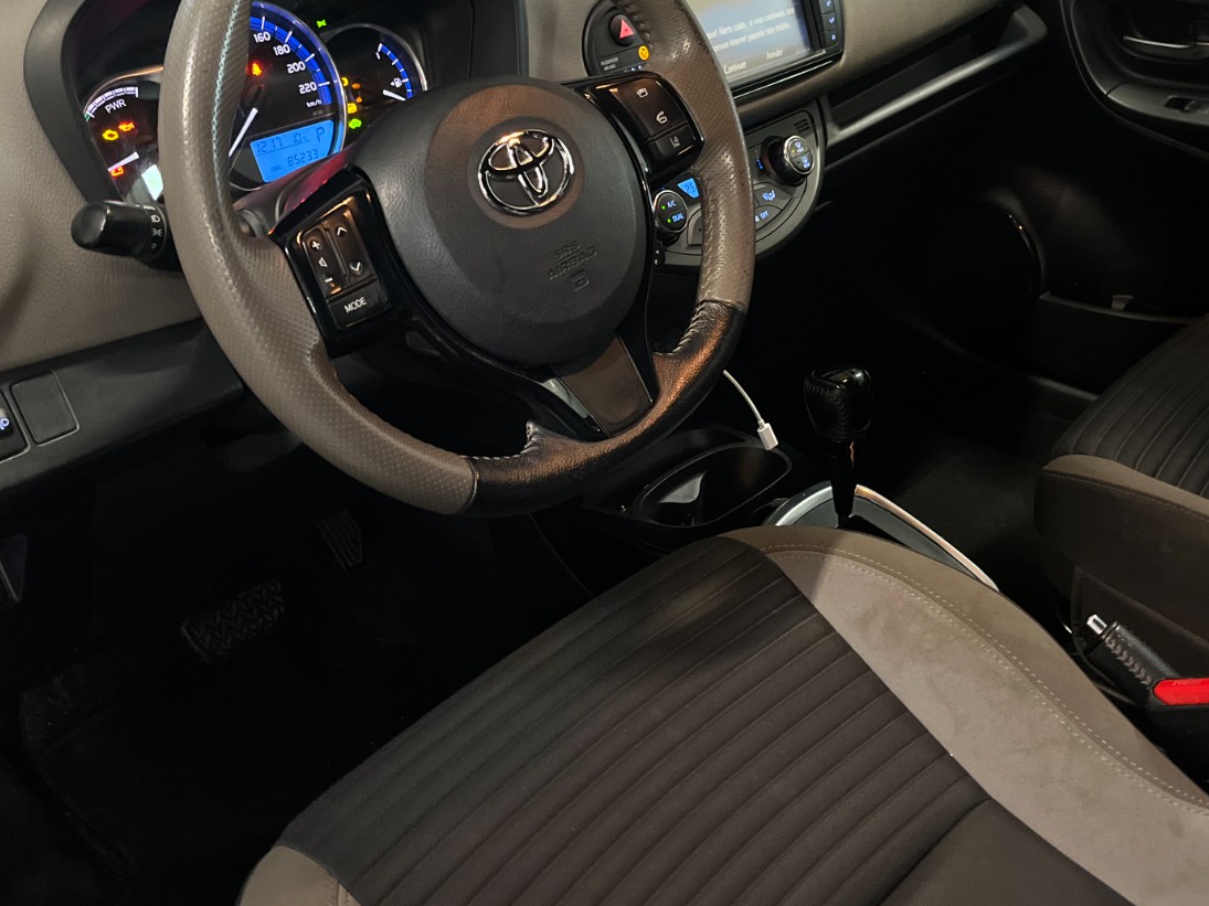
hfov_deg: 49.0
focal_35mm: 38
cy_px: 306
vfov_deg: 37.3
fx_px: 1327
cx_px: 617
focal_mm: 5.1
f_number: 1.6
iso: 800
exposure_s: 1/25
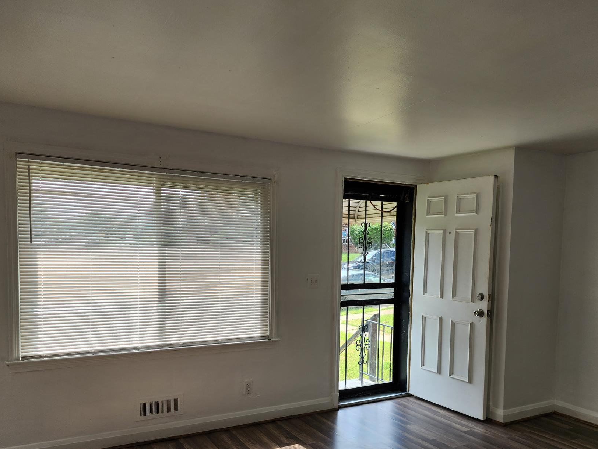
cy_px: 277
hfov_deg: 61.6
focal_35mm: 29
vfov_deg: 47.8
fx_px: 501
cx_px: 323
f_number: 1.8
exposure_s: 1/201
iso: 12
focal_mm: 6.4
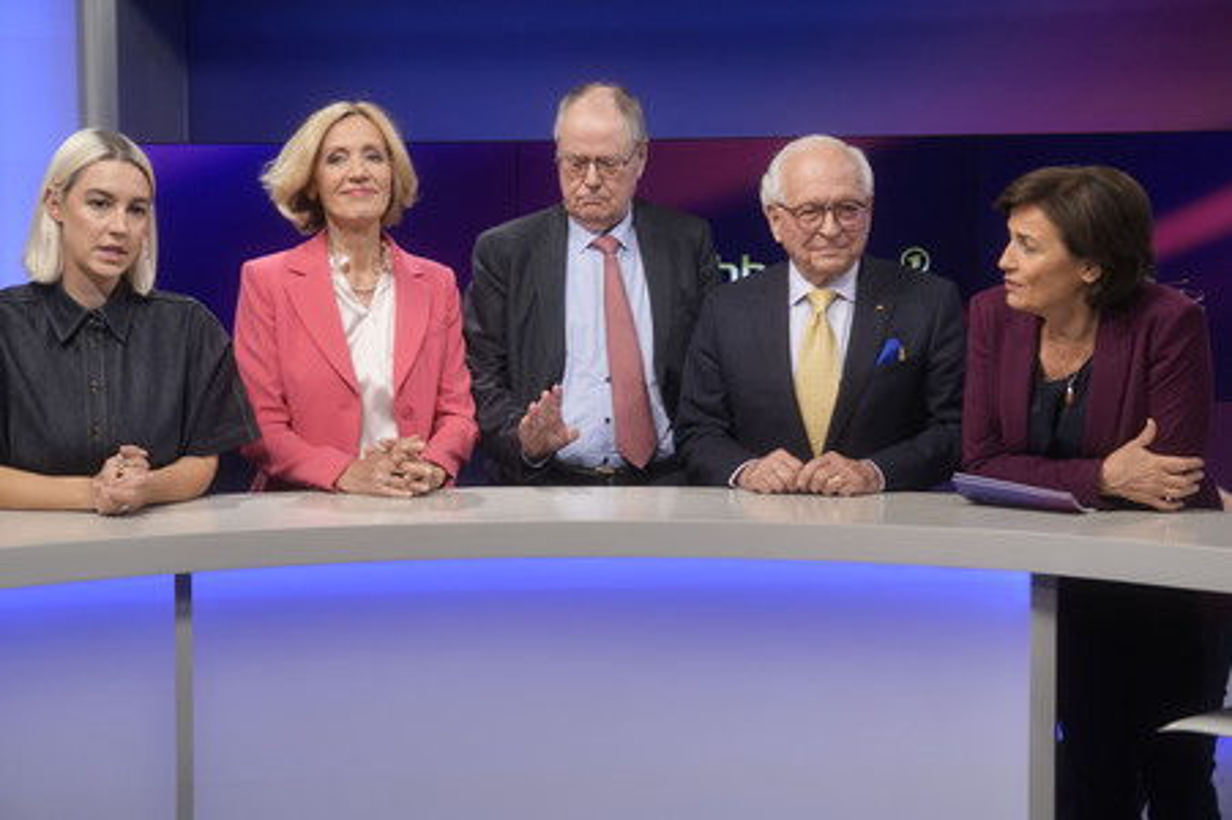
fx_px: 1539
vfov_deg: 29.8
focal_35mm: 45
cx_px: 616
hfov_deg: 43.6
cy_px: 410
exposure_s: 1/250
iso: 640
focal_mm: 30
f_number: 2.2
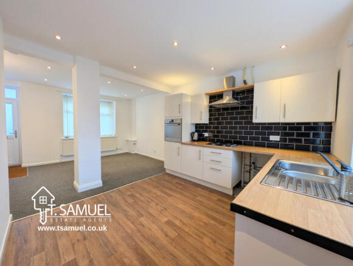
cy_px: 133
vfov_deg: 94.7
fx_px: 123
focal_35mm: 12
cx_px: 176
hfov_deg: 110.4
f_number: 1.95
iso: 32
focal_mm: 2.23
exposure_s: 1/38.1
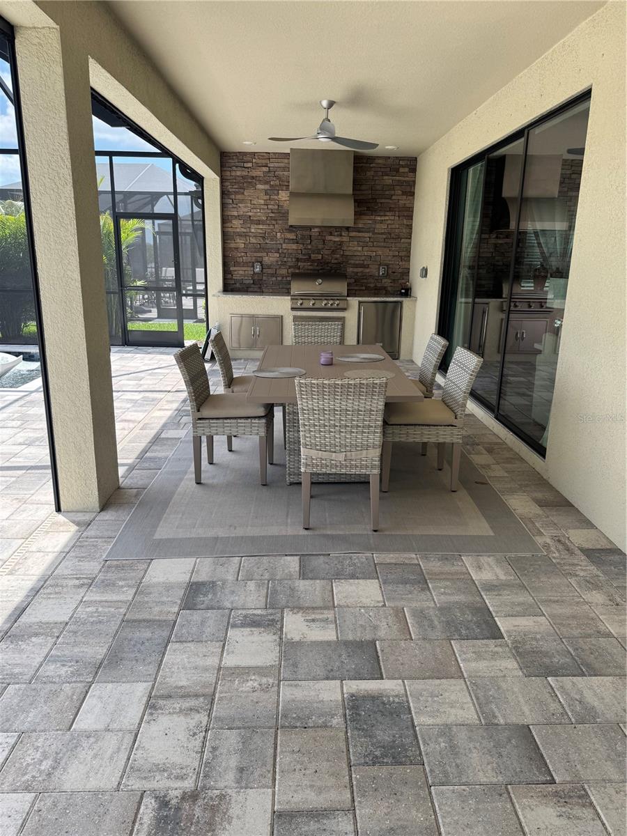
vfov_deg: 71.6
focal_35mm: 24
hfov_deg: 56.8
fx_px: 580
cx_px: 314
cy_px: 418
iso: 80
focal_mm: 6.76
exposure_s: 1/685
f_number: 1.78
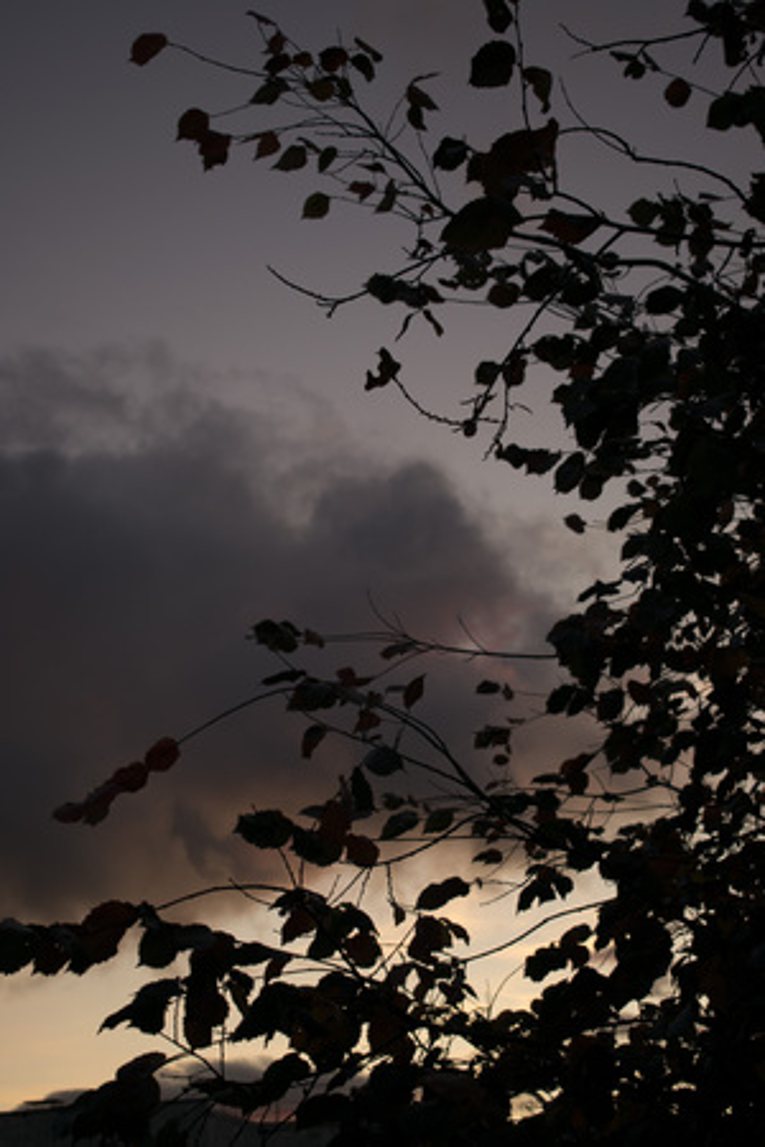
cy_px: 574
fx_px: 1817
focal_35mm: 57
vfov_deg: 35.1
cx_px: 382
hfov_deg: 23.8
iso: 200
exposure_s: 1/200
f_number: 4.8
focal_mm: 38
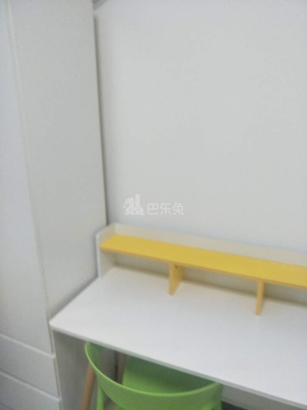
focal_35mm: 24
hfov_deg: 56.8
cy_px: 205
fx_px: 284
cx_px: 154
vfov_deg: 71.6
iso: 140
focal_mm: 4.1
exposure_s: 1/33
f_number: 1.7
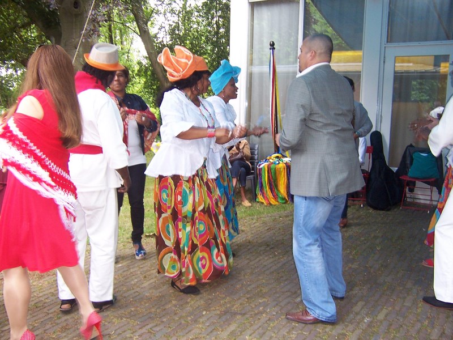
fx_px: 432
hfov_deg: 55.4
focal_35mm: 33
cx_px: 226
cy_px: 170
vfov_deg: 42.9
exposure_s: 1/60
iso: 140
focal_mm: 5.5
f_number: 2.8
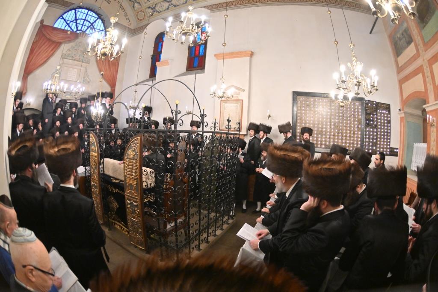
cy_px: 146
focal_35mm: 15
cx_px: 219
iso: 1000
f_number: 2.8
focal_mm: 10.5
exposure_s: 1/125
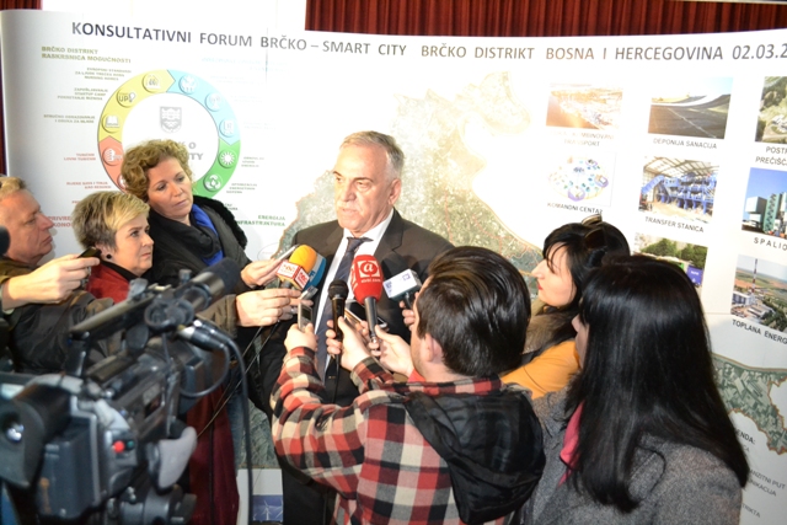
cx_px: 394
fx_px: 722
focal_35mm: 33
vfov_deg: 40.0
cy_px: 262
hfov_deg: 57.2
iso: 3200
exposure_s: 1/60
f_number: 3.8
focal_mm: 22
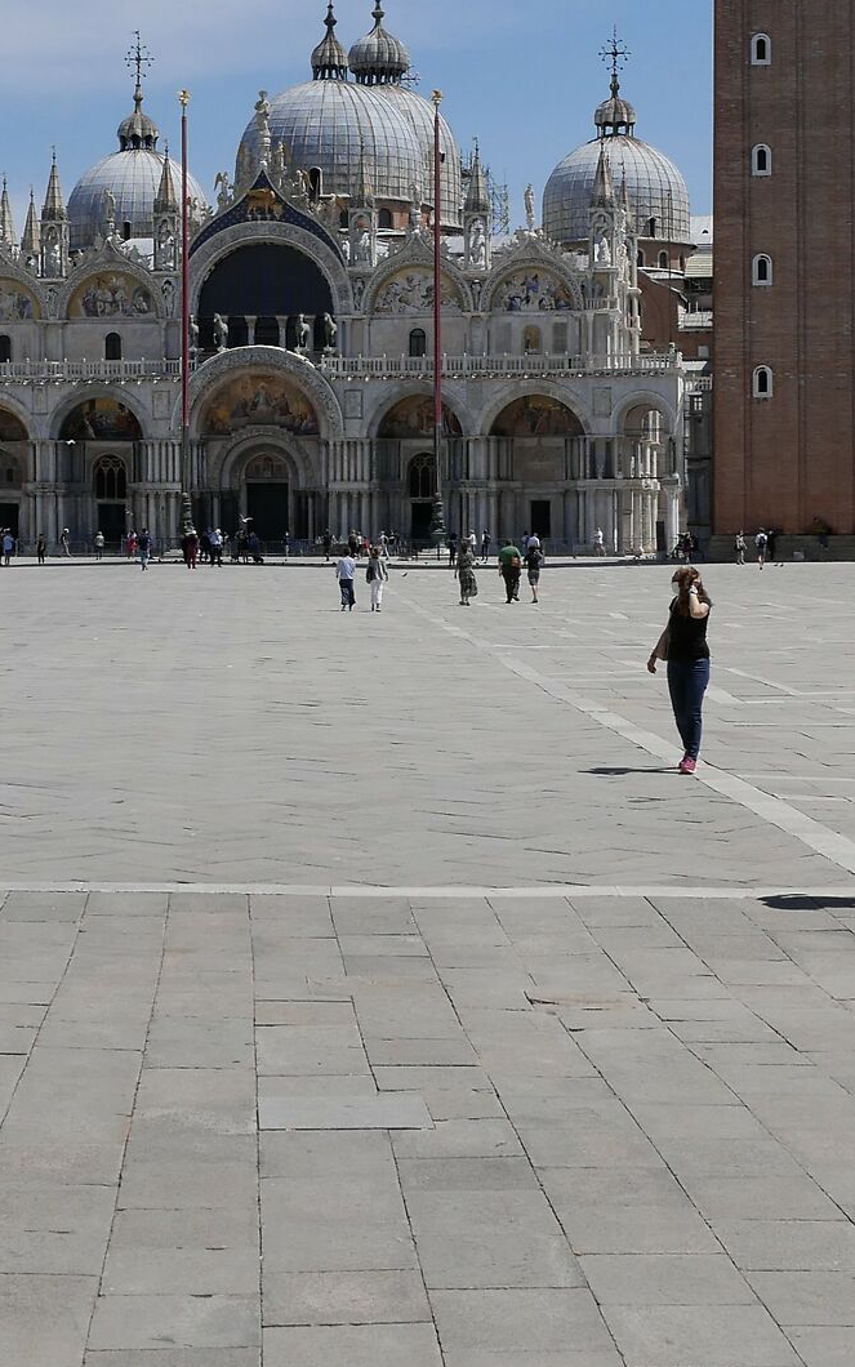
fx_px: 2683
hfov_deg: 18.1
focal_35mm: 72
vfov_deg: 27.3
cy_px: 80
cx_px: 386
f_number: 4.5
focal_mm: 15
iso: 200
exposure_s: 1/3200
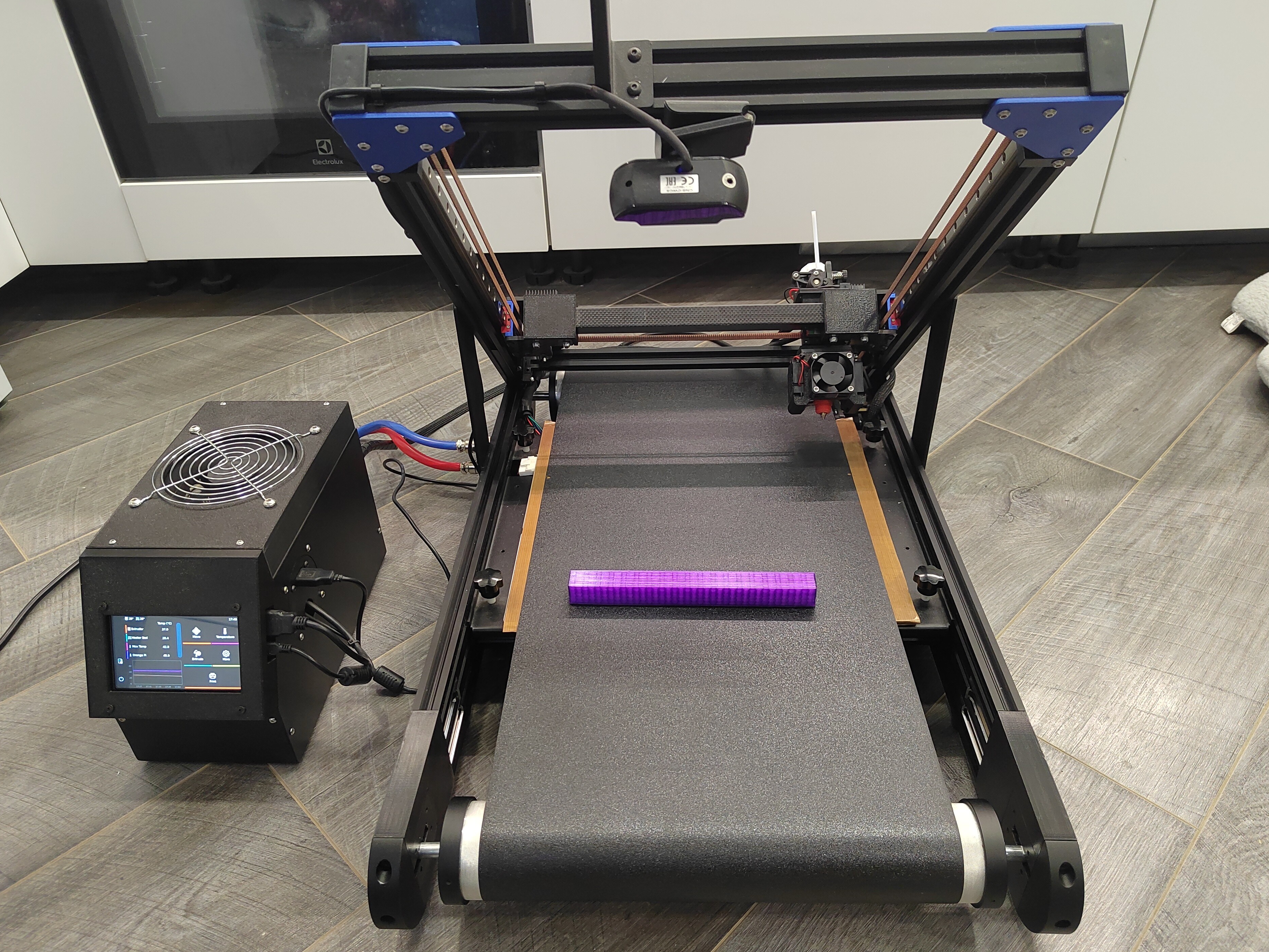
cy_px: 474
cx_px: 638
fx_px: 880
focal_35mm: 24
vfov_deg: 56.8
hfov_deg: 71.6
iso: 2491
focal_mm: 5.52
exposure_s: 1/50
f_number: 1.9
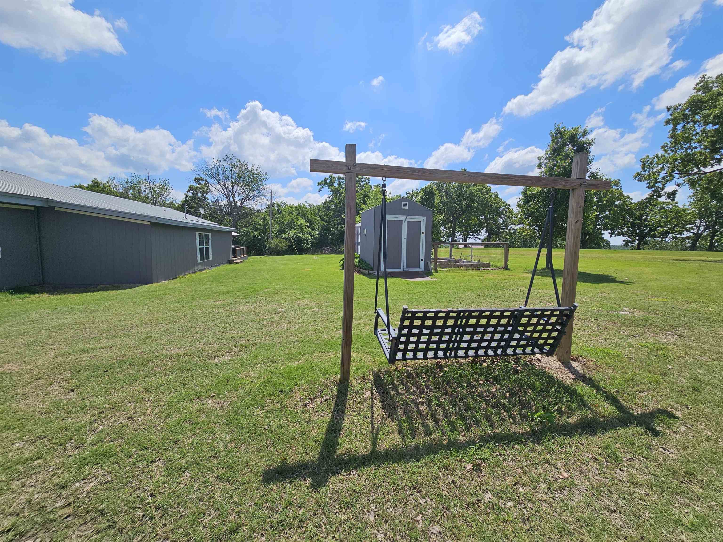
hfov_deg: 106.2
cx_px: 362
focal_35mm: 13
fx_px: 272
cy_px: 271
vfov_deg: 89.9
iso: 50
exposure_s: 1/3861
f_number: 2.2
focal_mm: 2.2
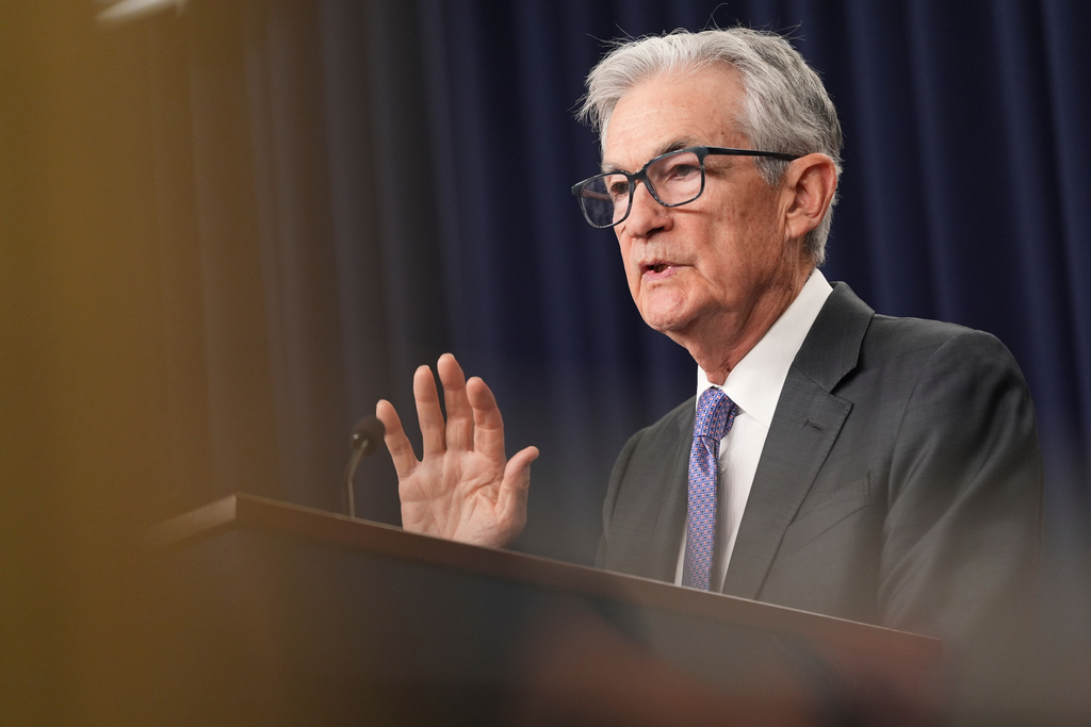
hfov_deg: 10.3
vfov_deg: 6.9
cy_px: 364
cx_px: 546
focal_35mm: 200
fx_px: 6062
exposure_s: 1/500
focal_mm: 200
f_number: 3.2
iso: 2000
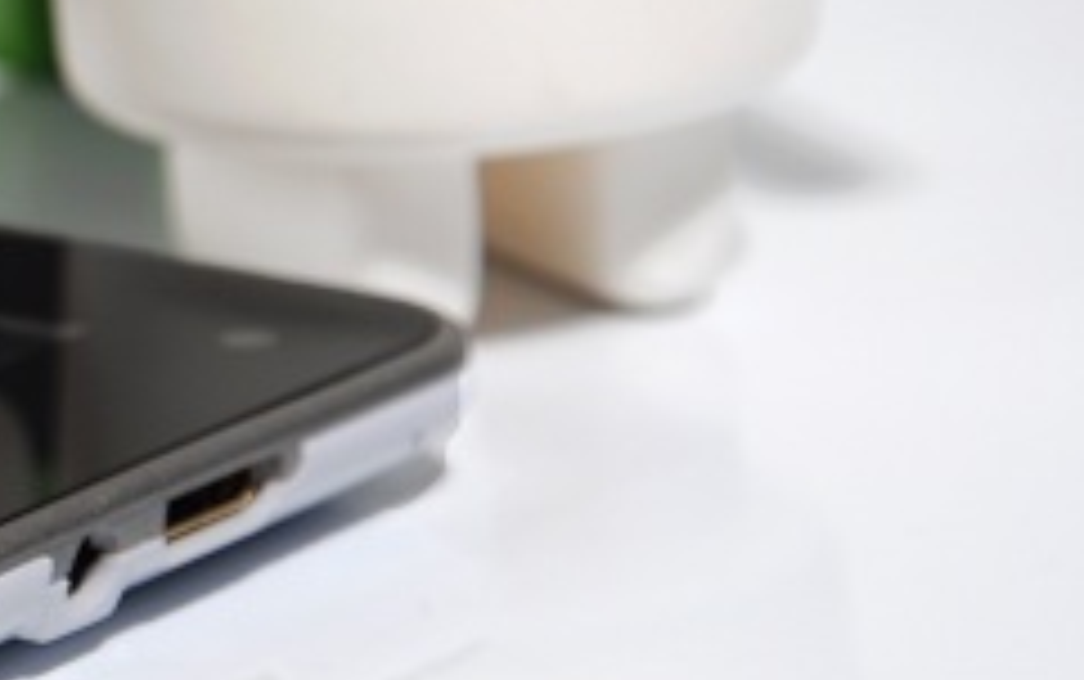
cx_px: -328
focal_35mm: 464
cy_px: 441
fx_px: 13731
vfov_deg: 2.8
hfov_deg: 4.5
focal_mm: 105
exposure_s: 1/125
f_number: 9.5
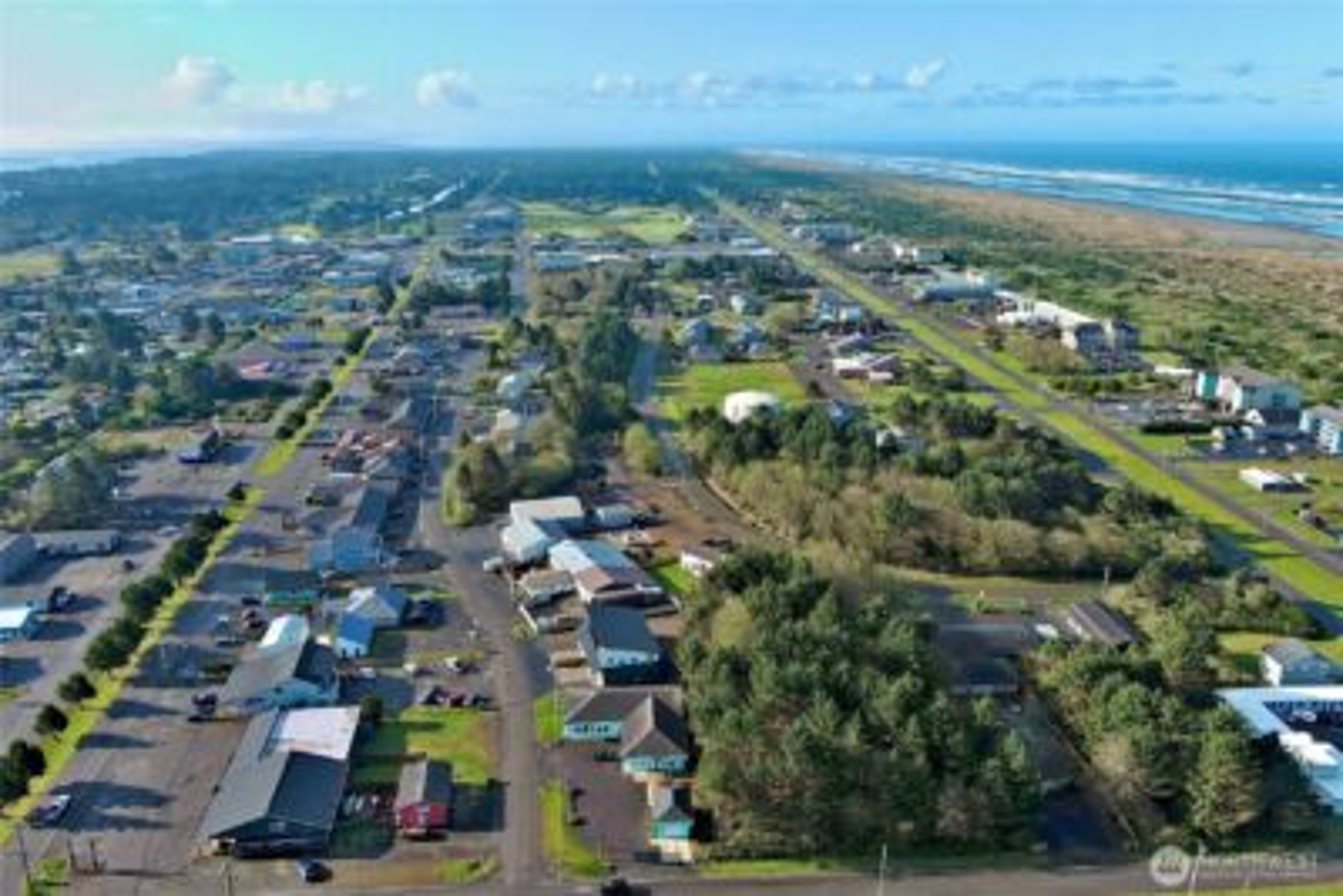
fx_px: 1082
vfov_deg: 45.0
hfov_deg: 63.6
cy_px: 448
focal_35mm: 29
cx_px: 672
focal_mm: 10.57
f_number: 2.8
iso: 100
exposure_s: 1/773
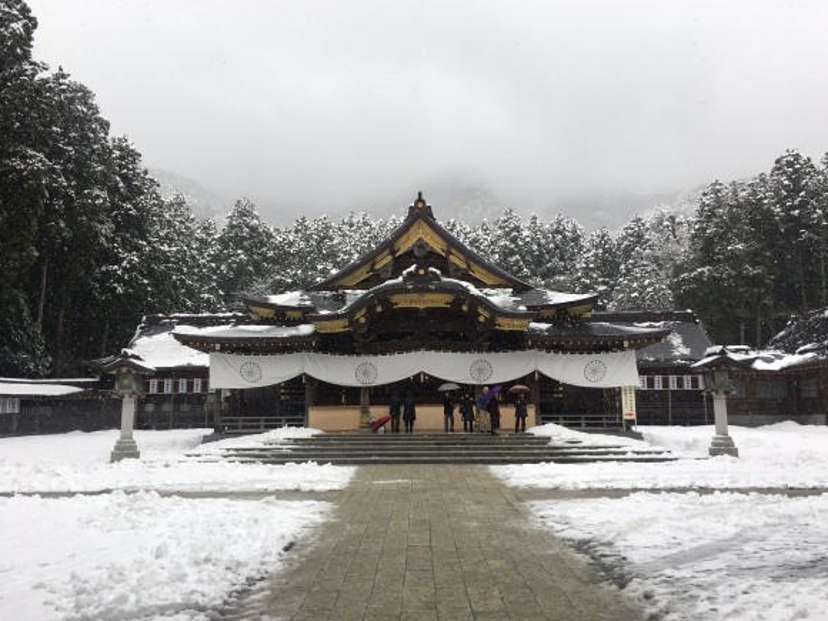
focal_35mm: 30
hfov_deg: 60.0
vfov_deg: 46.8
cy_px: 310
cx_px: 414
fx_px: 718
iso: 25
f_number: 2.2
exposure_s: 1/164
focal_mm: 4.15
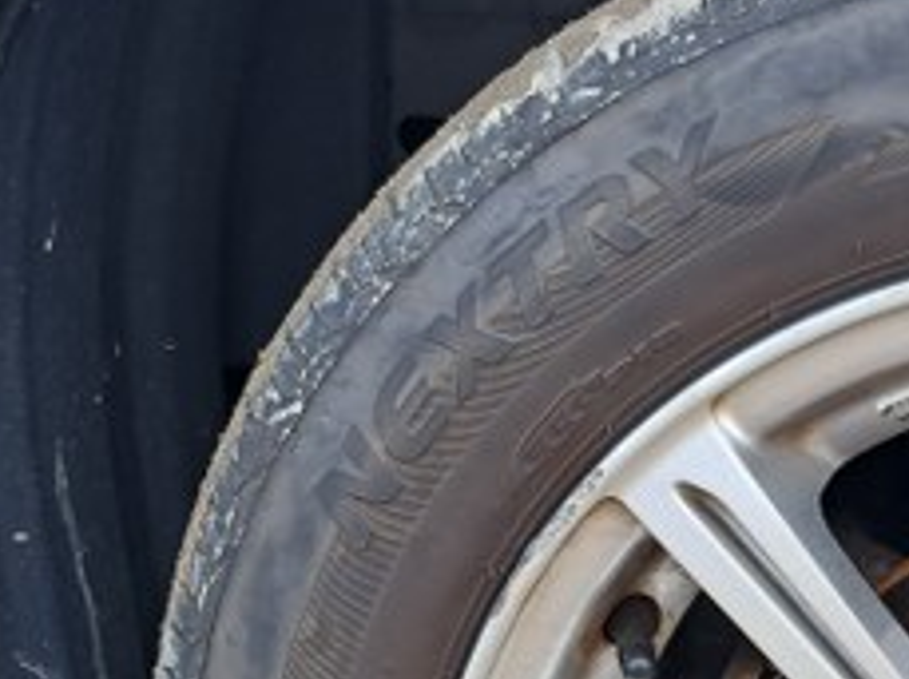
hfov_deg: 22.0
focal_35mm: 84
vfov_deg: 16.7
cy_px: 822
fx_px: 2202
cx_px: 1004
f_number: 1.8
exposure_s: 1/137
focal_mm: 5.23
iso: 50
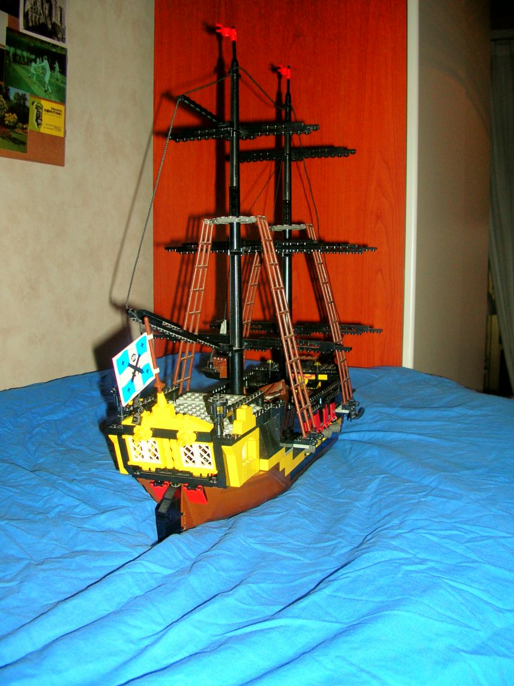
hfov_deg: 40.6
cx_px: 257
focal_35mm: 35
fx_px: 694
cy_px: 343
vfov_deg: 52.7
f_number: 2.8
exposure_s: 1/60.1
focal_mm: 5.8
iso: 50
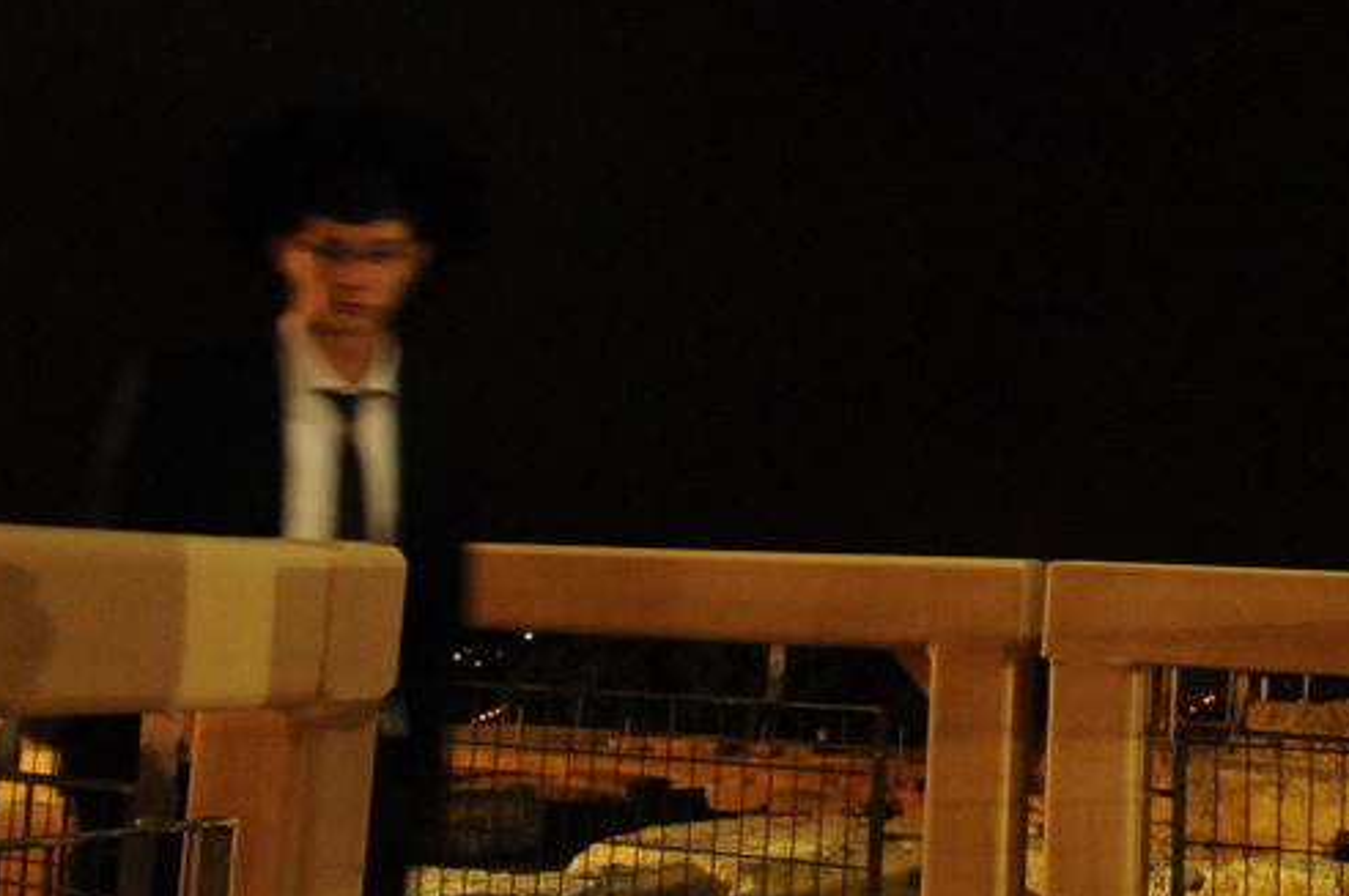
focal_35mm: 53
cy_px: 216
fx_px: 1986
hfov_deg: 35.8
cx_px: 1149
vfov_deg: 25.1
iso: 2500
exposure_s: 1/15
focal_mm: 17
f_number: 5.6
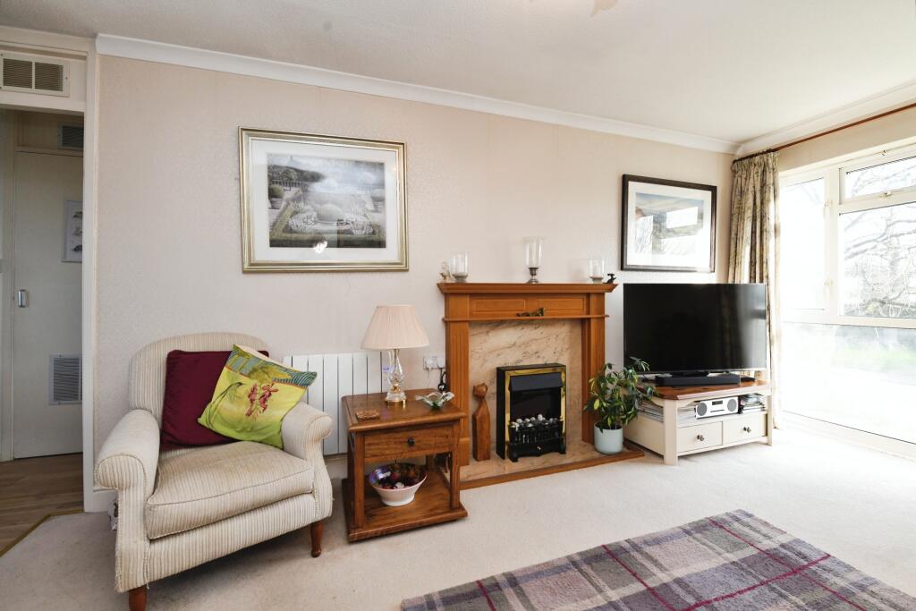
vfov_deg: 77.3
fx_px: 382
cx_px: 458
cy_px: 306
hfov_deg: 100.4
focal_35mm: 15
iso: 800
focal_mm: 15
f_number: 8
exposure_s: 1/100
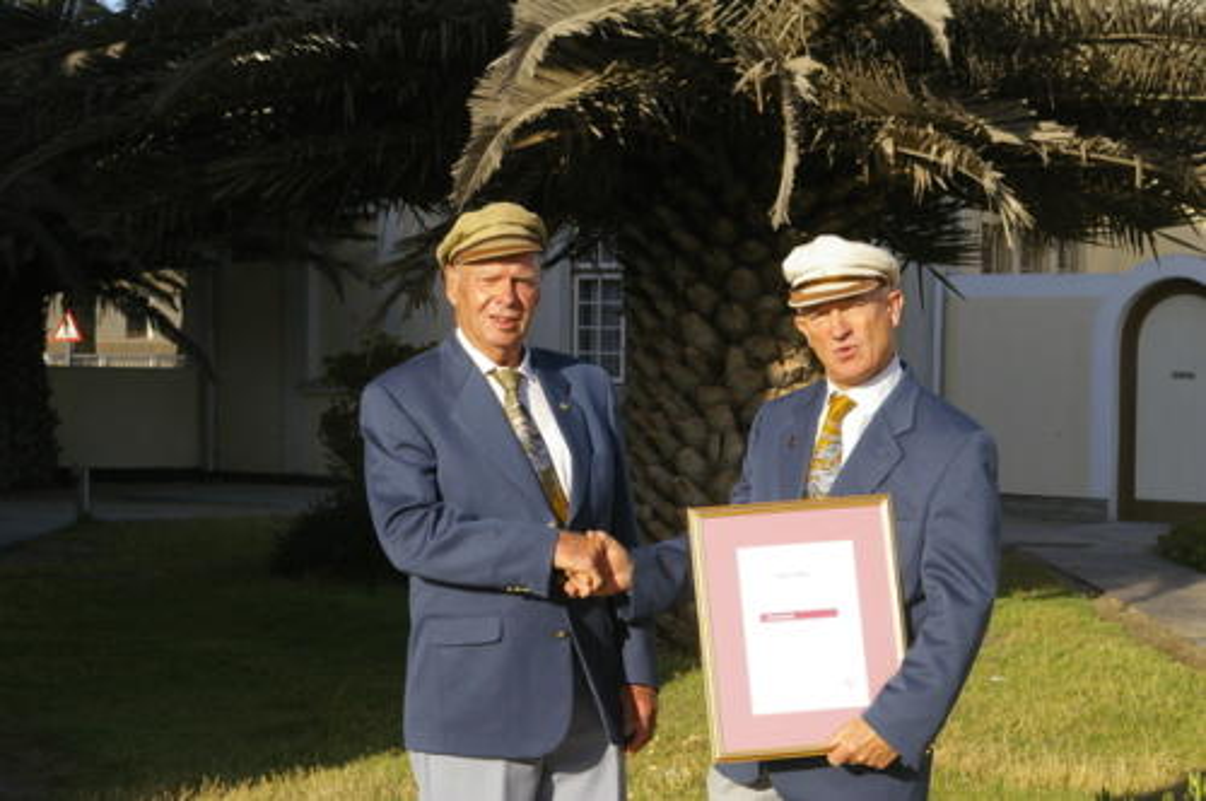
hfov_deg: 24.6
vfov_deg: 16.5
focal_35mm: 82
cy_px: 400
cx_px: 603
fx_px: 2760
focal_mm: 55
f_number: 13
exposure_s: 1/350
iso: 800
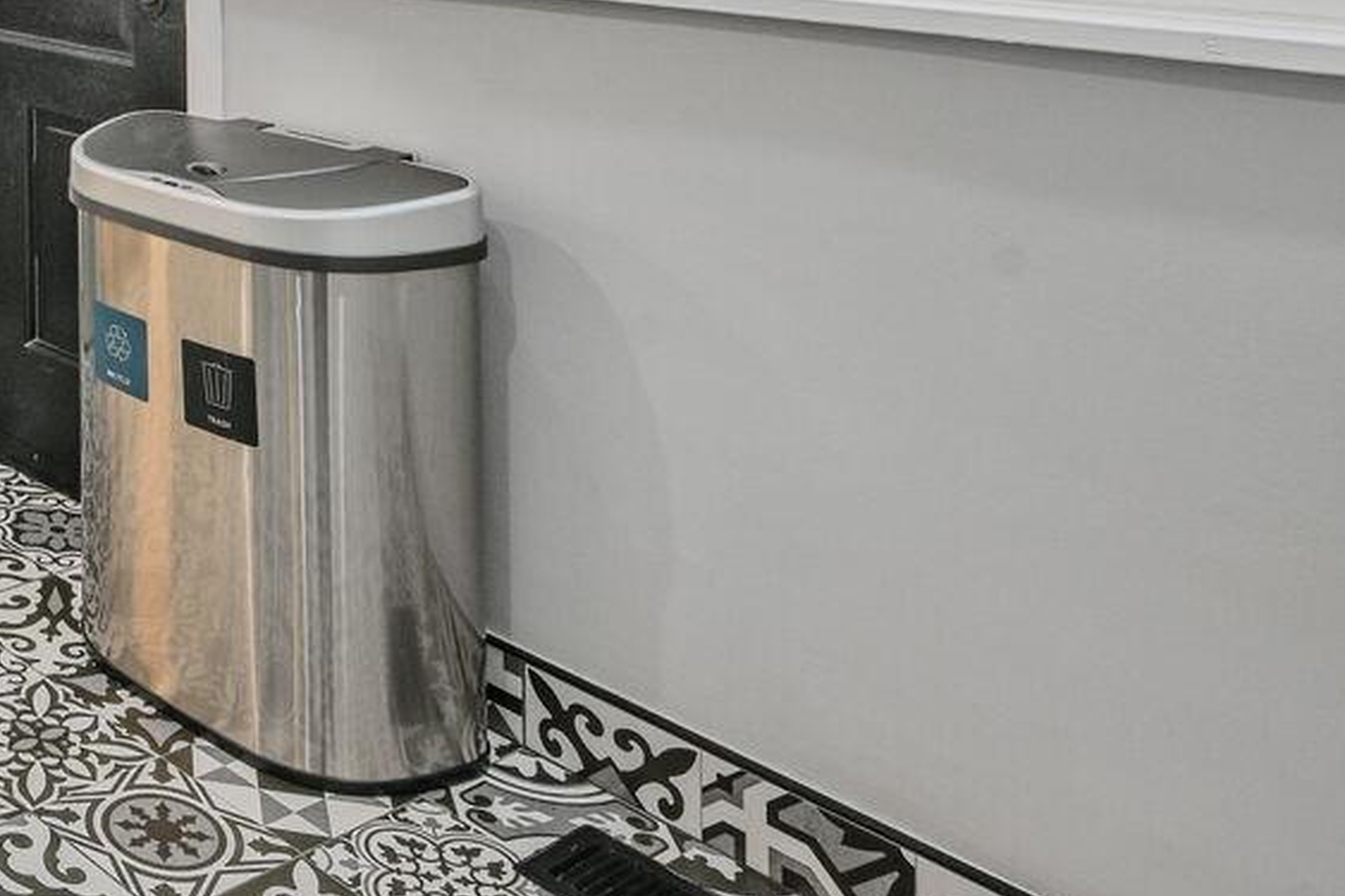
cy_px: -215
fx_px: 1606
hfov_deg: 34.3
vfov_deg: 27.0
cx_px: -346
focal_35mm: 43
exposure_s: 1/8
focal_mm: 14
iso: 200
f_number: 9
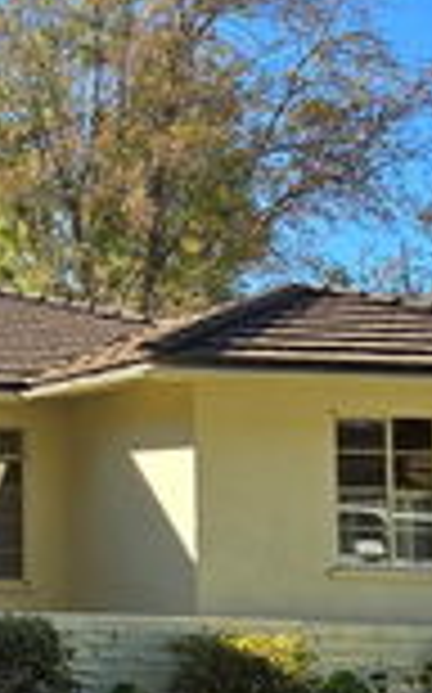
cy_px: 364
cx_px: -360
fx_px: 1529
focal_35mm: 81
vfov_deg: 25.5
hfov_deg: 14.1
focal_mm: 5.4
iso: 25
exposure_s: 1/1212
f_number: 1.8
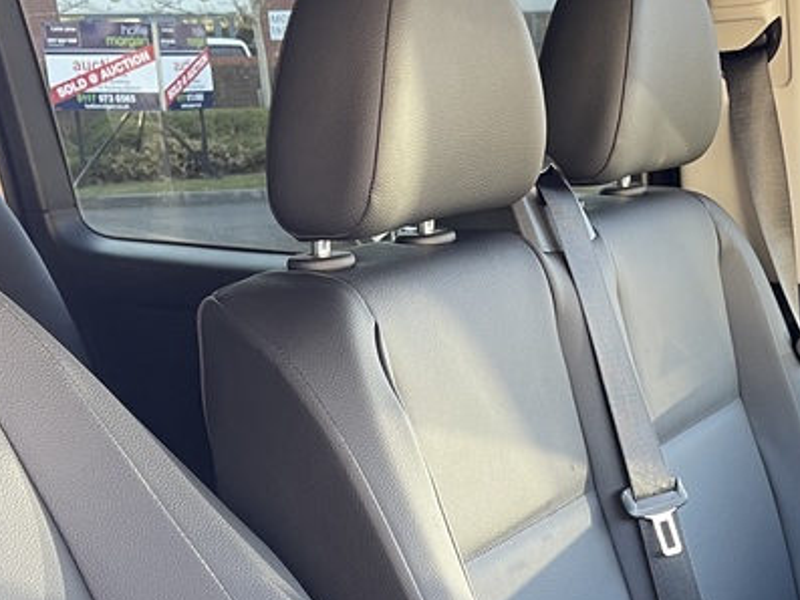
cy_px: 737
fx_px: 1456
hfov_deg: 30.2
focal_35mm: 63
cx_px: 596
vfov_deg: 21.5
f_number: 1.6
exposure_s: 1/92
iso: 125
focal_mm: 5.1
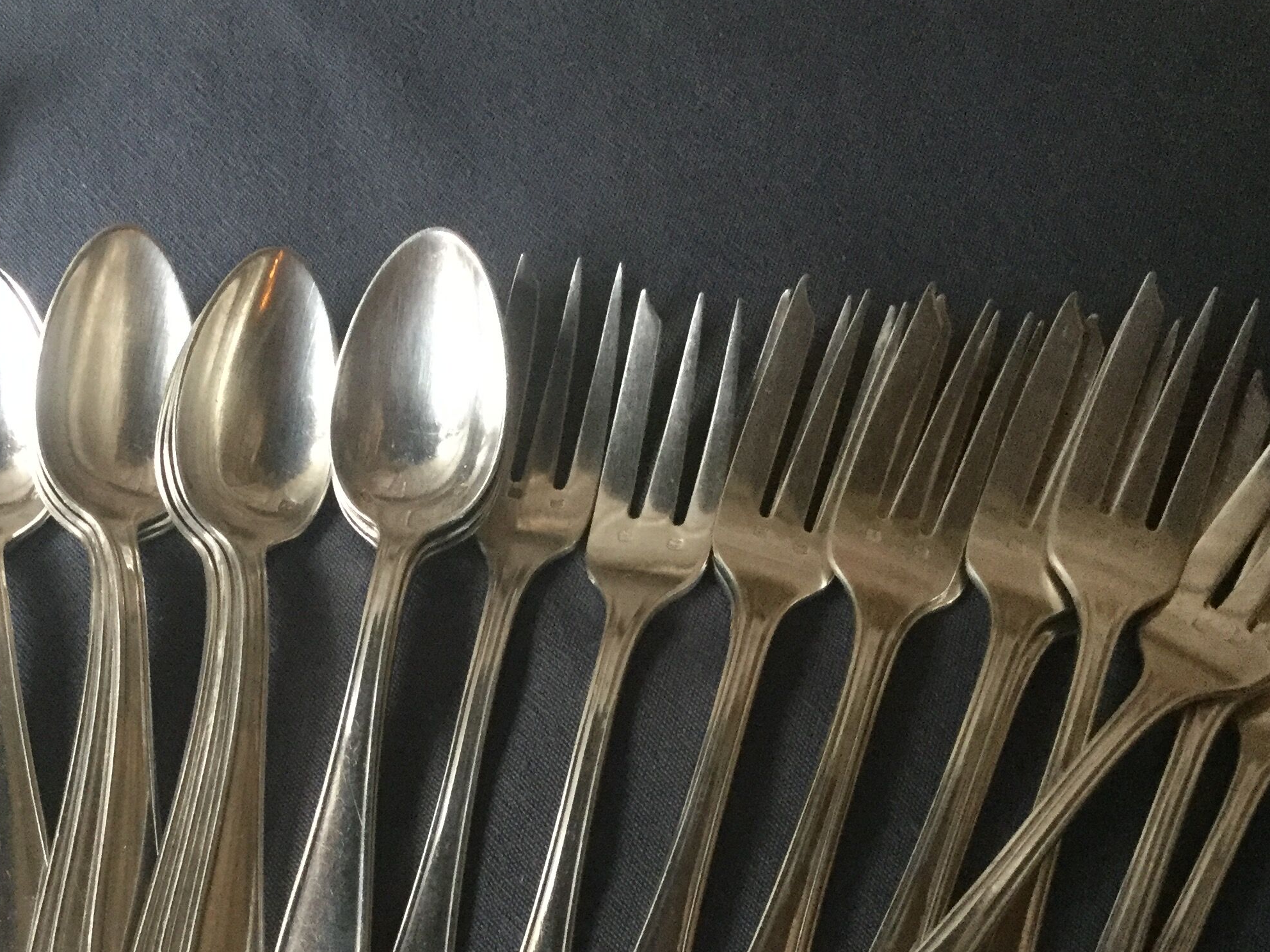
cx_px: 431
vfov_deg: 28.0
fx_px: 1871
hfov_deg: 37.1
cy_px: 747
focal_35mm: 51
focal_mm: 3.3
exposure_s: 1/25
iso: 200
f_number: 2.4
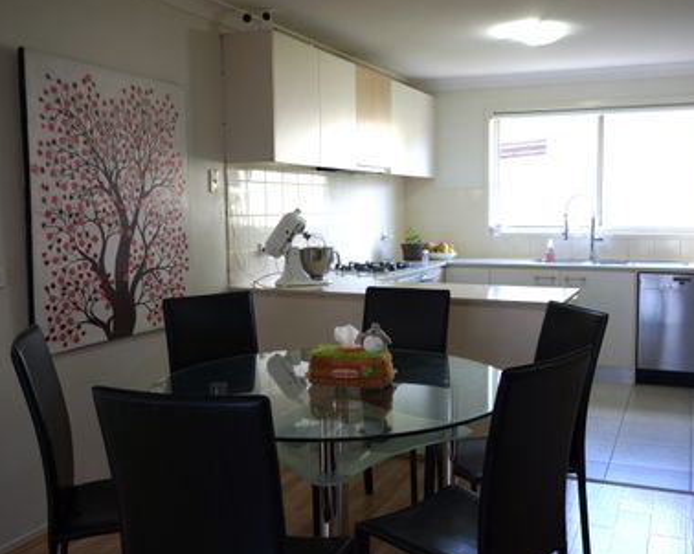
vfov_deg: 42.2
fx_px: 719
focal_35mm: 35
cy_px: 278
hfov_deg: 51.2
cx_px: 415
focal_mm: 20
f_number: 4
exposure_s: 1/60
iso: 160
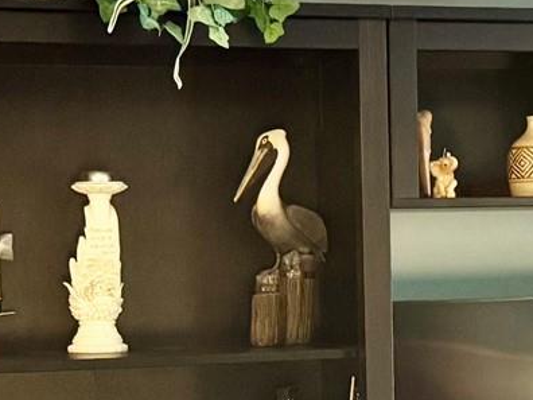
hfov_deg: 15.8
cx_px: 390
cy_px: 403
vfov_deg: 11.8
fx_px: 1909
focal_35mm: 124
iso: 640
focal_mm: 6.76
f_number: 1.78
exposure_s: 1/60
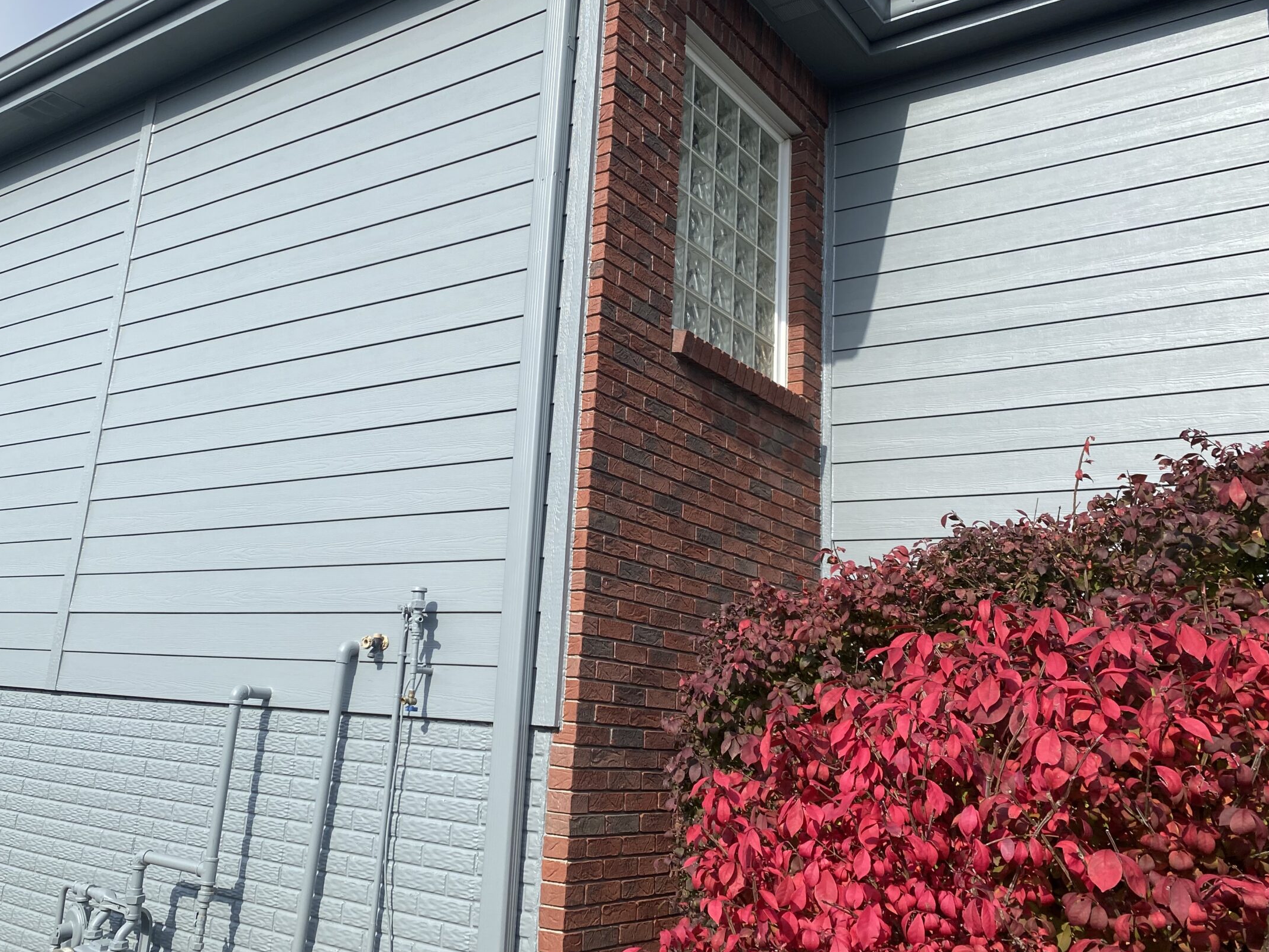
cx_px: 525
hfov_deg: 58.0
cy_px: 420
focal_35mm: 31
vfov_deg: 45.4
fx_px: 1136
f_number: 1.8
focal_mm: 4.25
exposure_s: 1/2890
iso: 32
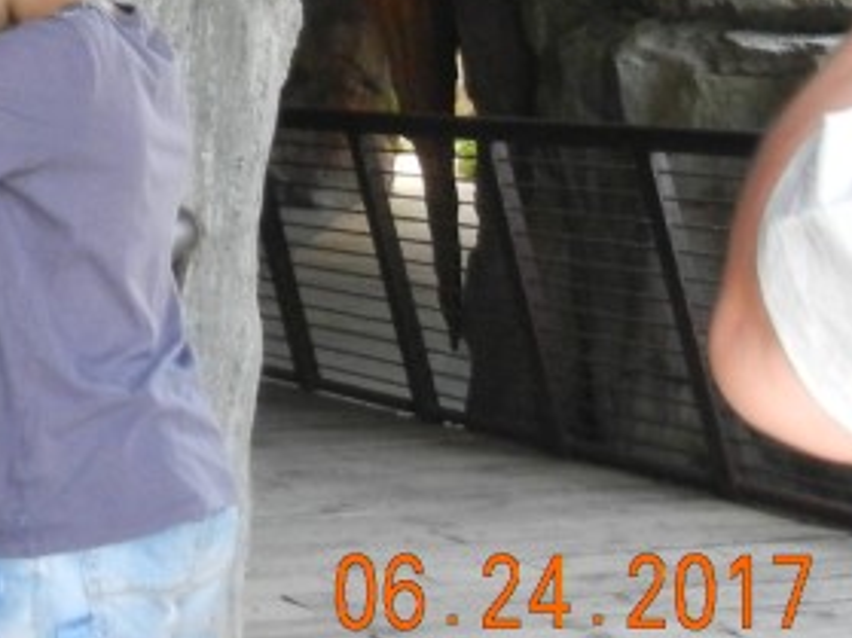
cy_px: -336
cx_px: -269
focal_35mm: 110
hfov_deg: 16.8
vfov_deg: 12.7
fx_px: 2706
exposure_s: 1/147
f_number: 3.5
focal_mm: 5.4
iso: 640
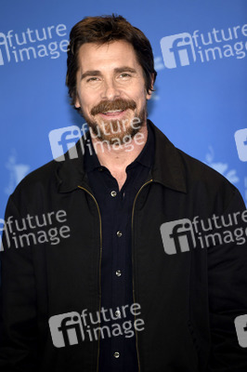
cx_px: 124
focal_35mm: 200
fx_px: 2062
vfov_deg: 10.3
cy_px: 186
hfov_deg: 6.9
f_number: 3.5
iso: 800
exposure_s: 1/320
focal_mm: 200
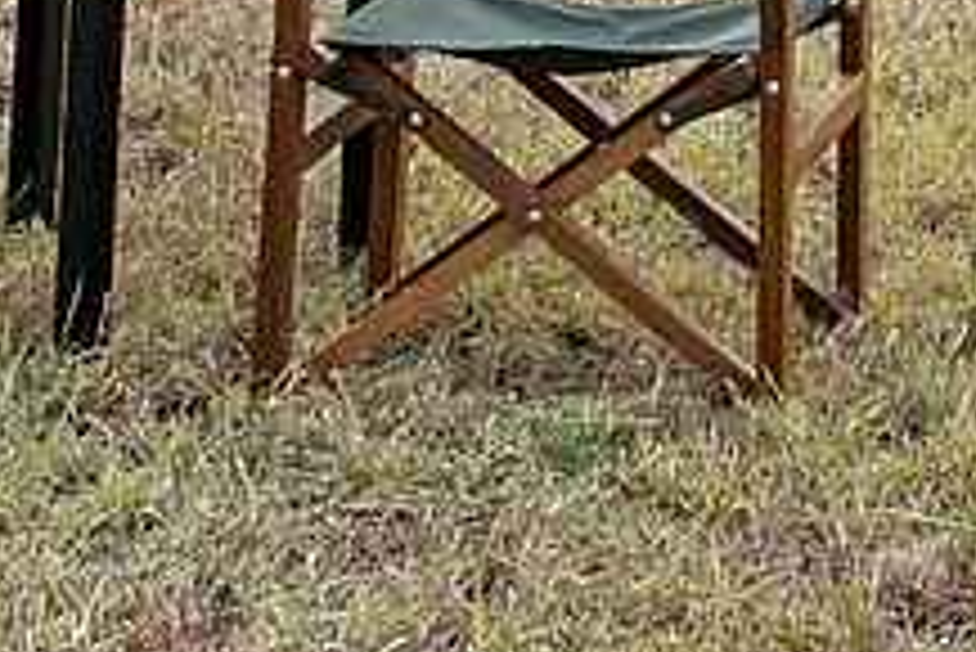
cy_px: -1549
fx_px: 5209
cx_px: 2073
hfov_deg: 9.8
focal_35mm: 192
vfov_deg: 6.3
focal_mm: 26
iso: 400
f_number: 10
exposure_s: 1/100
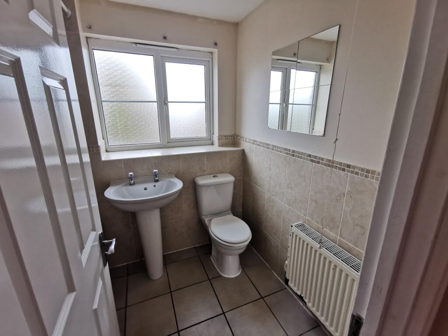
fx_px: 207
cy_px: 168
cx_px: 224
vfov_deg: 78.1
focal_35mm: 16
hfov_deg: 94.5
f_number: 2.2
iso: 160
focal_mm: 2.35
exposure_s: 1/100
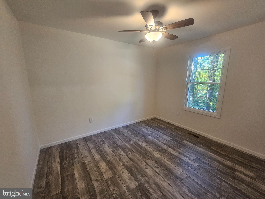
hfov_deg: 106.2
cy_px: 100
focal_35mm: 13
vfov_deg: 89.9
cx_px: 132
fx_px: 100
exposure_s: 1/60.2
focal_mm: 2.2
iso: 320
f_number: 2.2
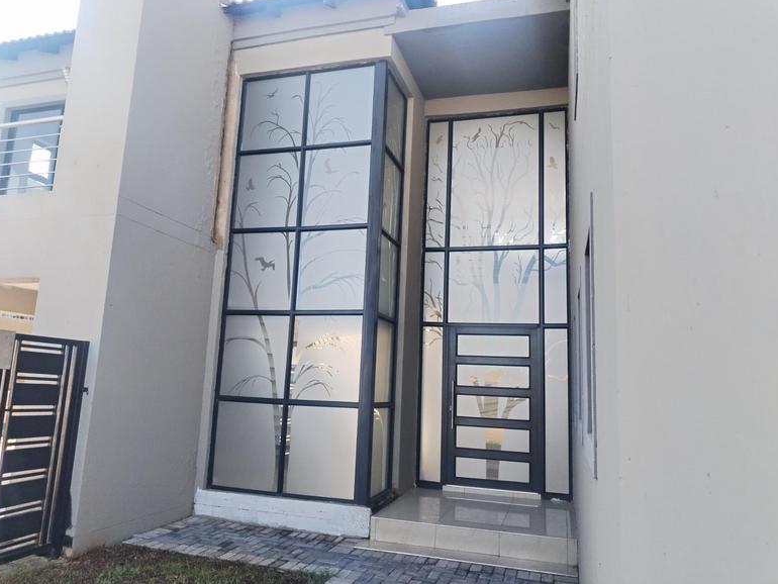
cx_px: 380
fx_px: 607
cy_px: 282
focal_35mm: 27
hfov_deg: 65.3
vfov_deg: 51.4
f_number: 1.8
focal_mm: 4.75
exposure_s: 1/196
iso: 100
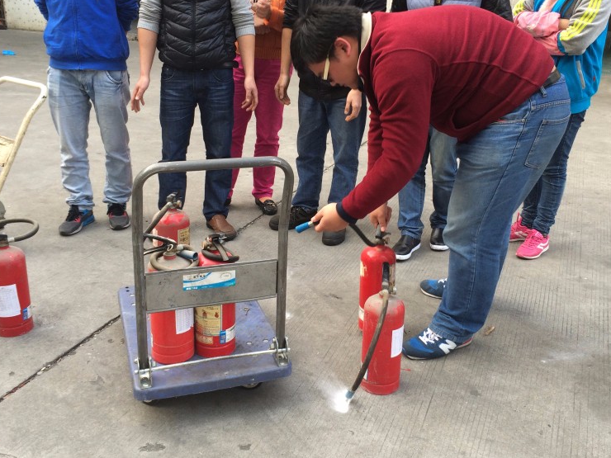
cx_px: 322
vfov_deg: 37.7
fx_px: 671
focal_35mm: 38
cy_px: 212
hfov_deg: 49.0
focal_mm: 4.15
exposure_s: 1/50
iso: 40
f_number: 2.2
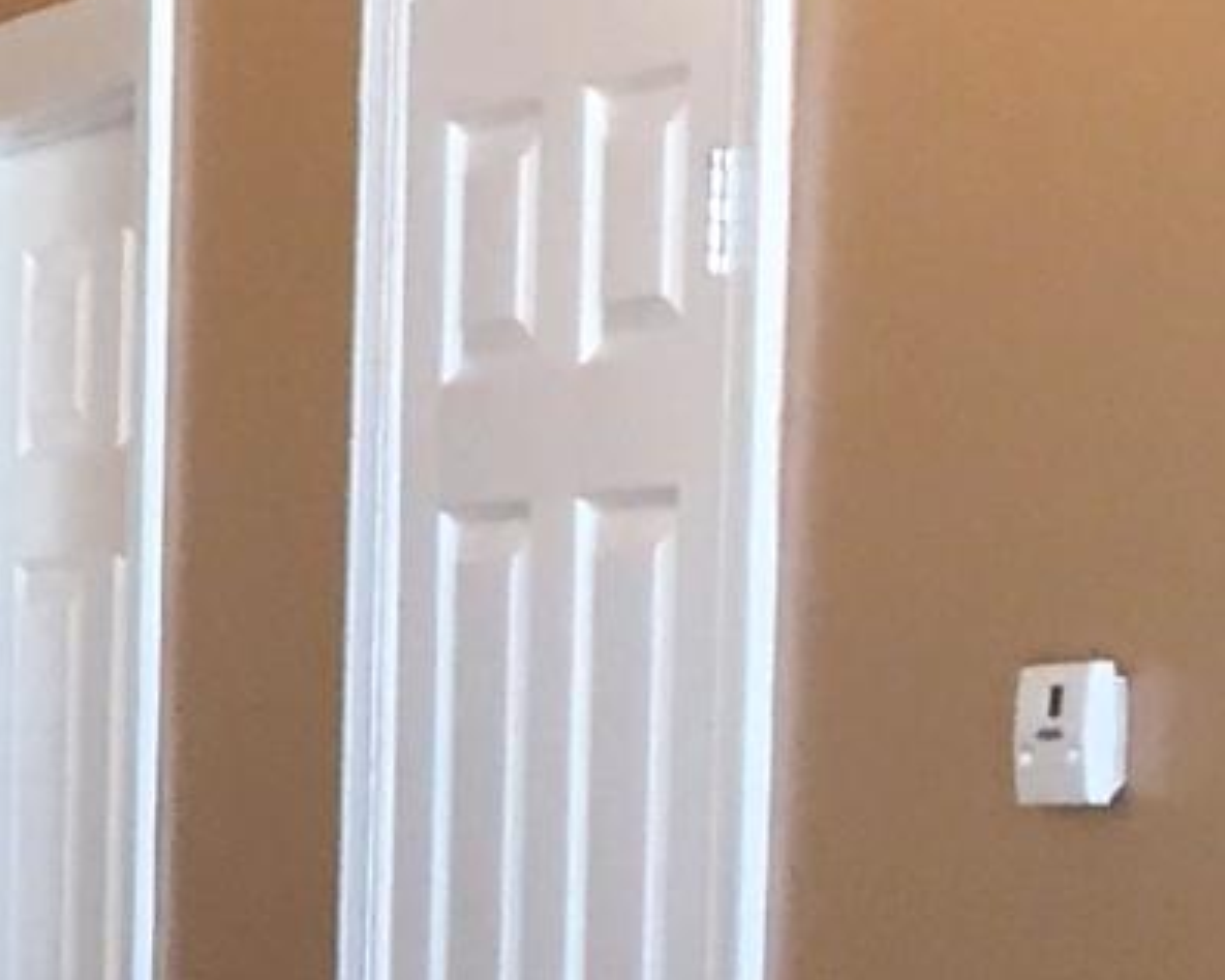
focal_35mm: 215
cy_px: 1948
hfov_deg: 8.0
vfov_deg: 7.0
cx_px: -2100
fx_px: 7795
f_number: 2.2
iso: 32
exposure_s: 1/40
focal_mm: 4.15
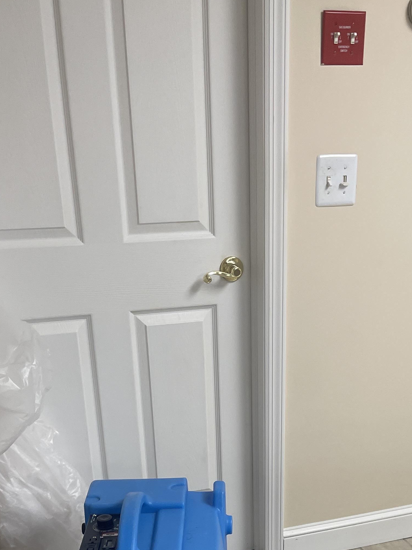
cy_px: 543
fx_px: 793
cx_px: 278
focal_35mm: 50
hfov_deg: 28.9
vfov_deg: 34.9
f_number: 1.6
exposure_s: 1/120
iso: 100
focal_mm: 5.1
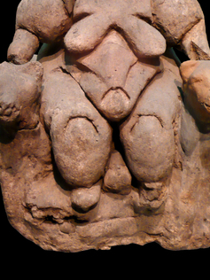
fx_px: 615
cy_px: 73
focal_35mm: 76
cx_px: 112
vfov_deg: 25.4
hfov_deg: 19.4
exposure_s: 1/4
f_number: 4.2
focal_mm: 8.2
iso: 200
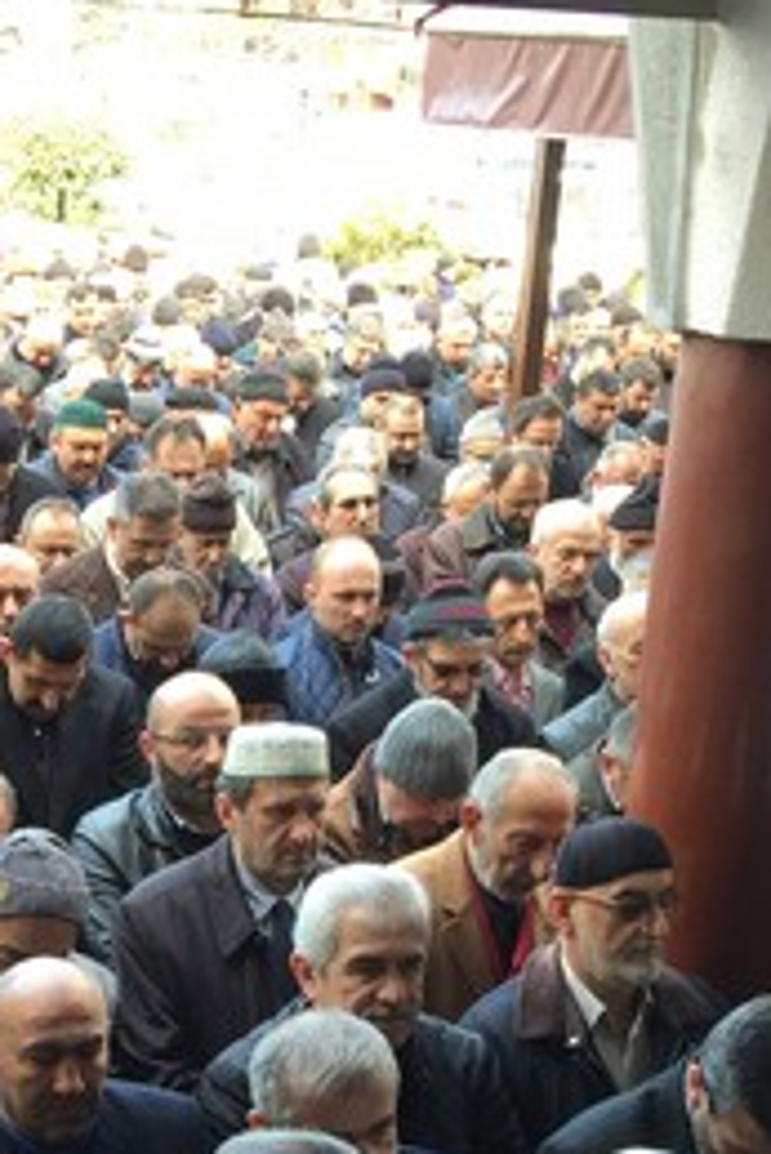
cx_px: 245
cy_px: 1020
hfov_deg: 17.5
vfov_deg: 25.2
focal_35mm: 78
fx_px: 2502
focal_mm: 4.15
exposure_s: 1/100
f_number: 2.2
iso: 50
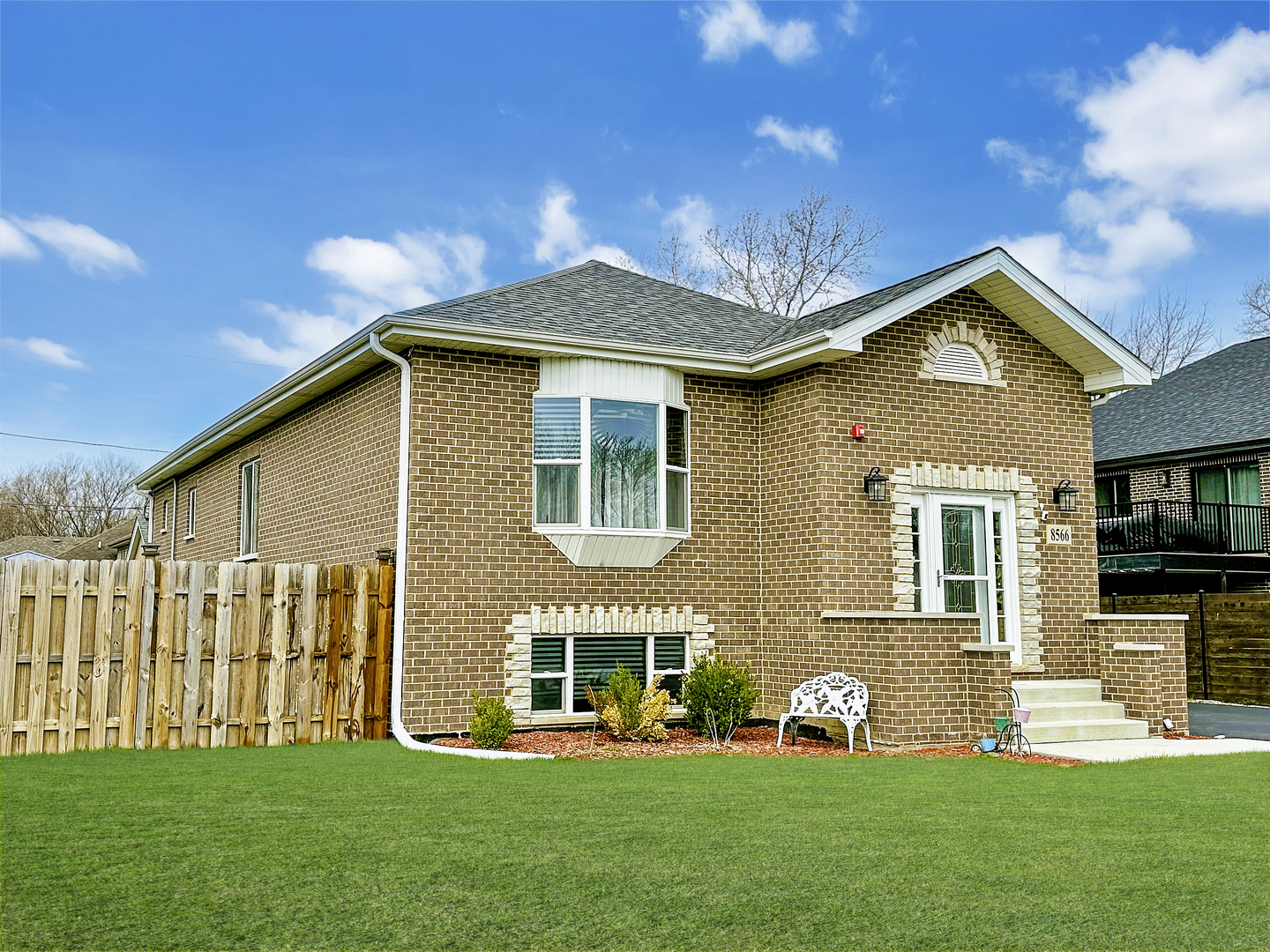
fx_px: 1284
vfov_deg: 40.7
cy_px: 476
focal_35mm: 35
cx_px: 635
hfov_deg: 52.6
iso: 80
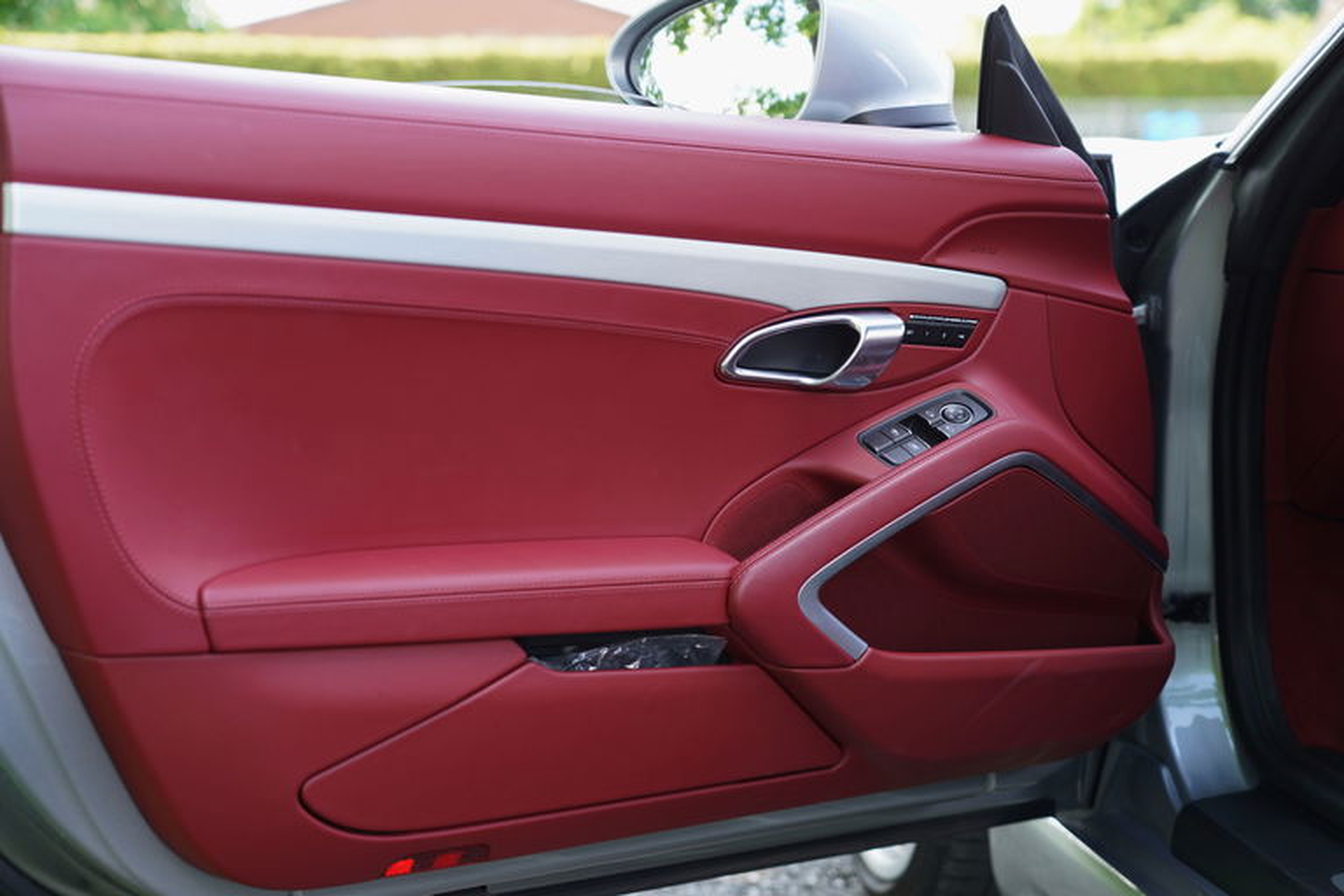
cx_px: 672
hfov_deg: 31.0
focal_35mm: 65
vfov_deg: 20.9
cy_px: 448
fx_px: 2426
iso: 160
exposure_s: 1/80
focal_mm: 65
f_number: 4
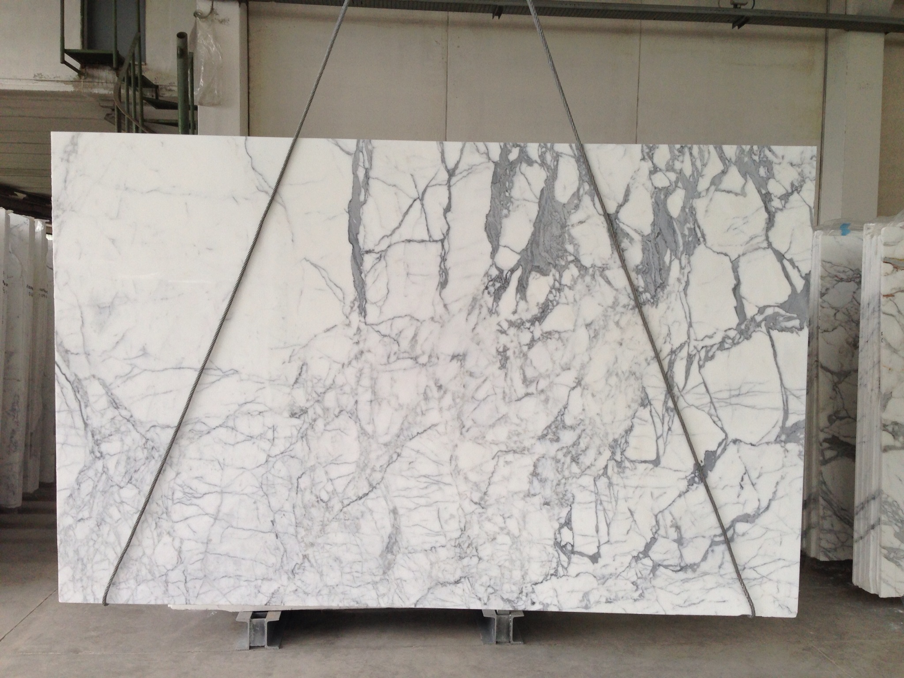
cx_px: 452
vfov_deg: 42.9
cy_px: 339
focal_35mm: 33
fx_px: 862
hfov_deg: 55.4
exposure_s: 1/120
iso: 80
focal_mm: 4.13
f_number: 2.4
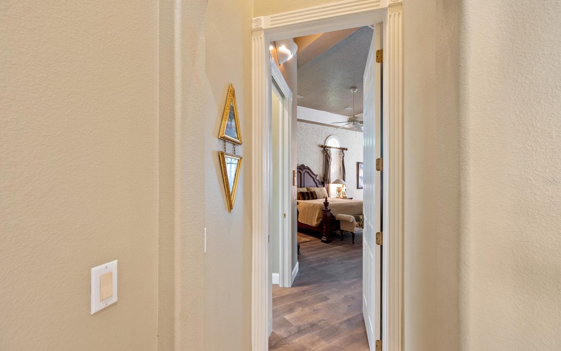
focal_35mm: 15
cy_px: 181
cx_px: 280
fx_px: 229
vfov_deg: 74.8
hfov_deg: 101.5
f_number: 6.3
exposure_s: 1
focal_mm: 14
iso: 250
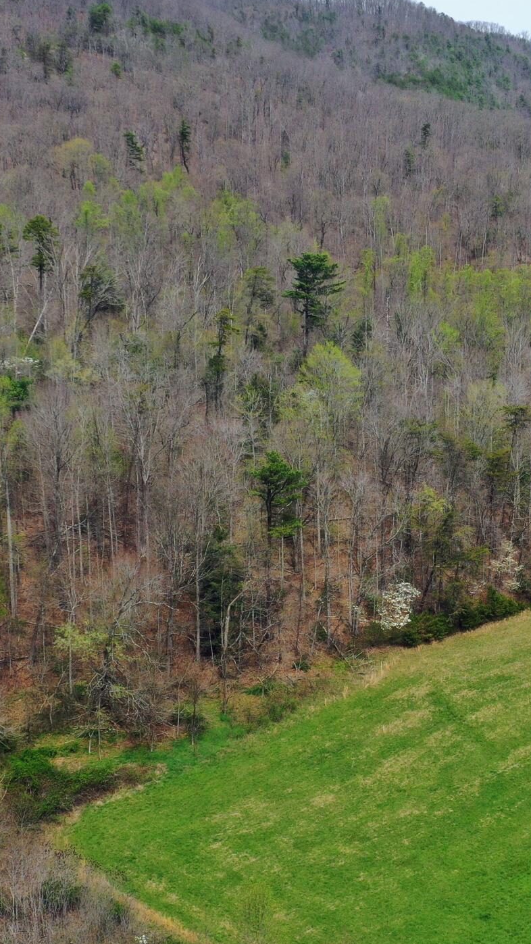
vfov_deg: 33.3
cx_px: 570
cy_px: 455
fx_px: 1577
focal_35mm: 63
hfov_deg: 18.5
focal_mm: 10.26
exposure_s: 1/240
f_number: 5
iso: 100
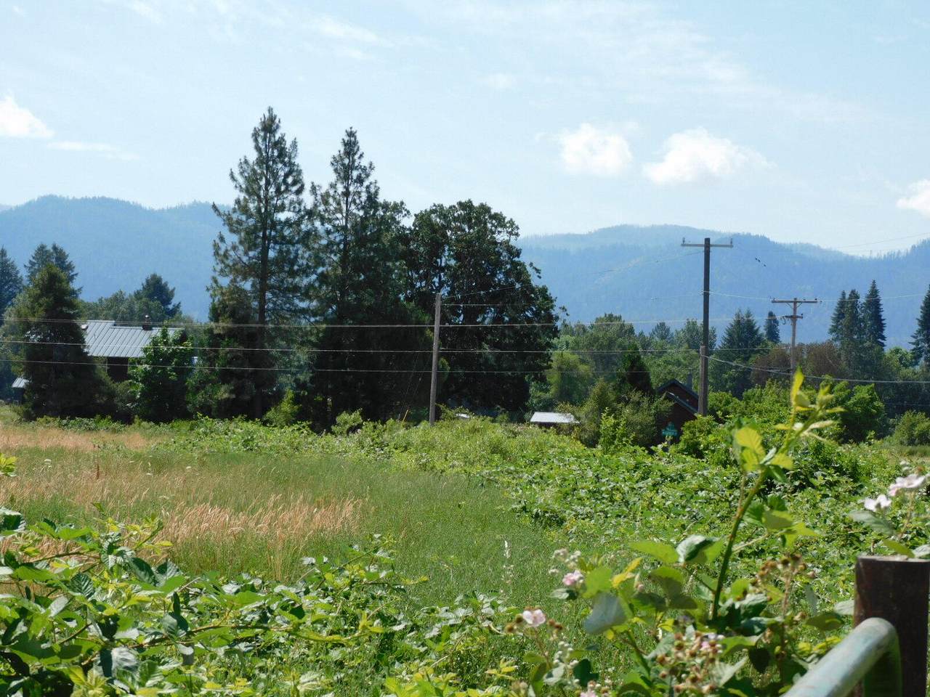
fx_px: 2552
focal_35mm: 95
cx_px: 465
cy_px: 348
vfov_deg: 15.6
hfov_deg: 20.7
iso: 125
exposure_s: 1/640
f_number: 4.8
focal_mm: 17
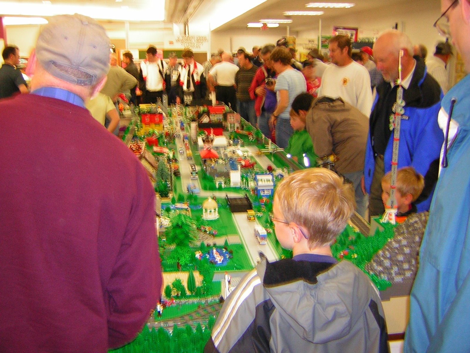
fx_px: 489
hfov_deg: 51.4
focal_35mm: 36
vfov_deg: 39.7
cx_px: 235
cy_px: 176
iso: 80
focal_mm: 4.7
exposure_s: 1/5.2
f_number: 2.6
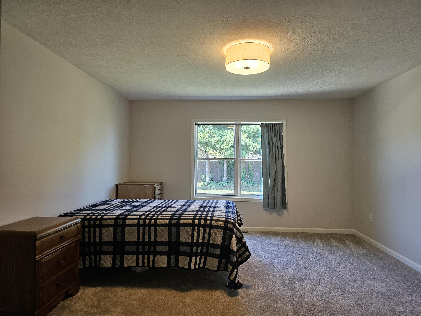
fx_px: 280
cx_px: 210
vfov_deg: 58.9
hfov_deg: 73.9
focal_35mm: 23
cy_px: 158
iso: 200
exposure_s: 1/120
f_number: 1.7
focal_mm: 6.3
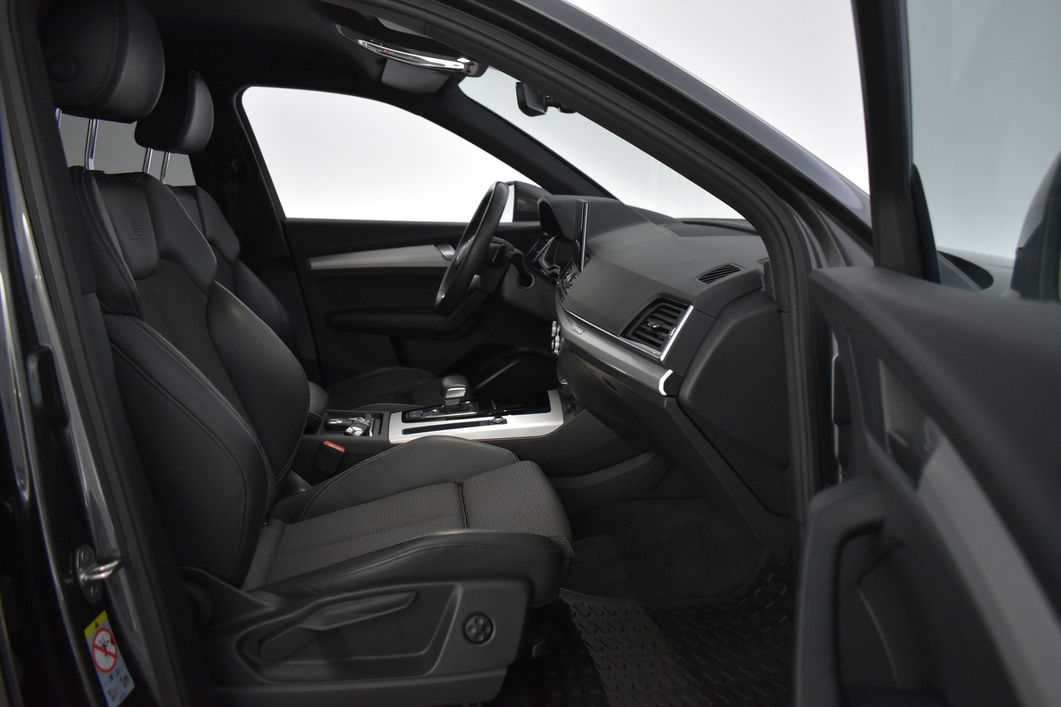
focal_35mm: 27
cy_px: 354
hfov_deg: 67.4
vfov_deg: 47.9
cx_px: 530
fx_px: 796
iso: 2000
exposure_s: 1/60
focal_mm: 18
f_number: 3.5
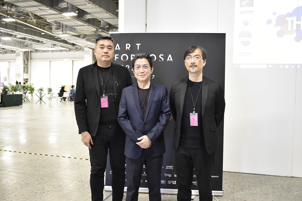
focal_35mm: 33
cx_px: 151
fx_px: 277
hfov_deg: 57.2
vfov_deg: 40.0
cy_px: 100
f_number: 3.8
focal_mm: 22
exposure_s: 1/50
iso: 2000
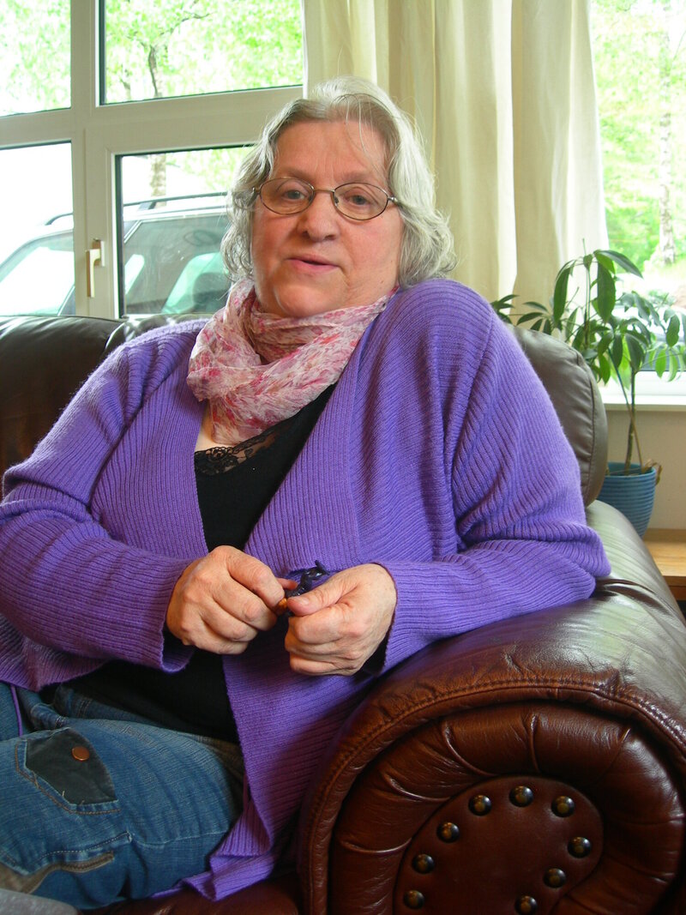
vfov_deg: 49.0
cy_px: 458
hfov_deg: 37.7
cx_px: 343
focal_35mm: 38
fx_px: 1004
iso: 50
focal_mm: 7.8
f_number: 2.8
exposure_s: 1/9
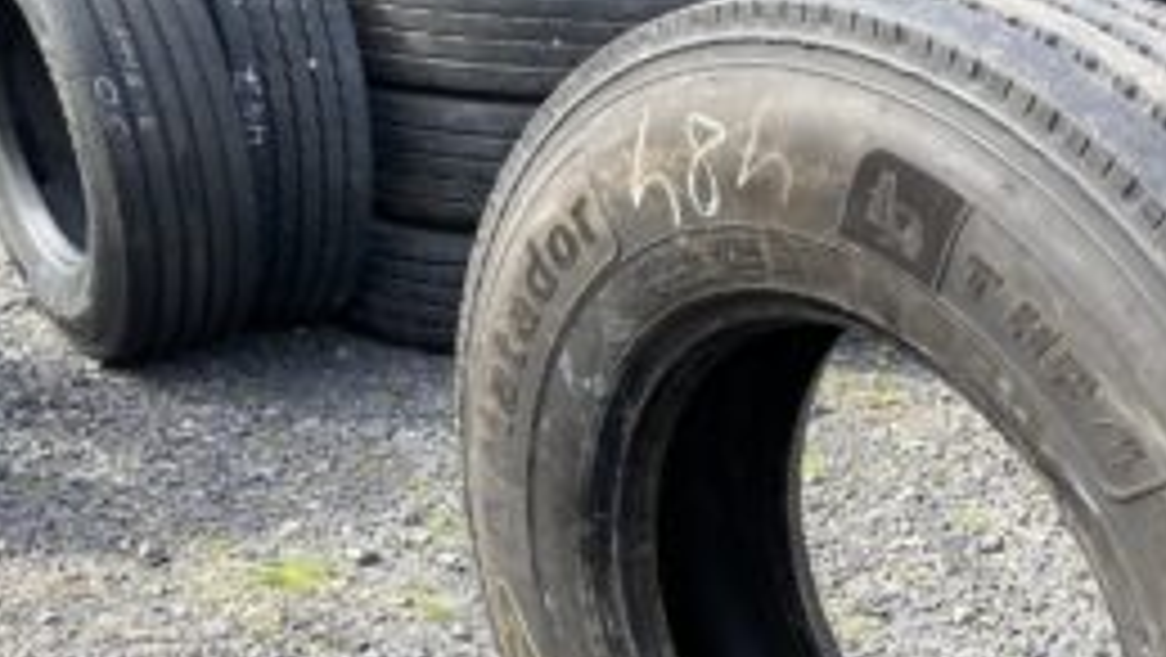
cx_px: 963
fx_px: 1454
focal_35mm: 47
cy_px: 628
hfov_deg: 41.5
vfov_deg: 24.5
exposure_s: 1/582
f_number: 1.8
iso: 32
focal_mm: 4.25
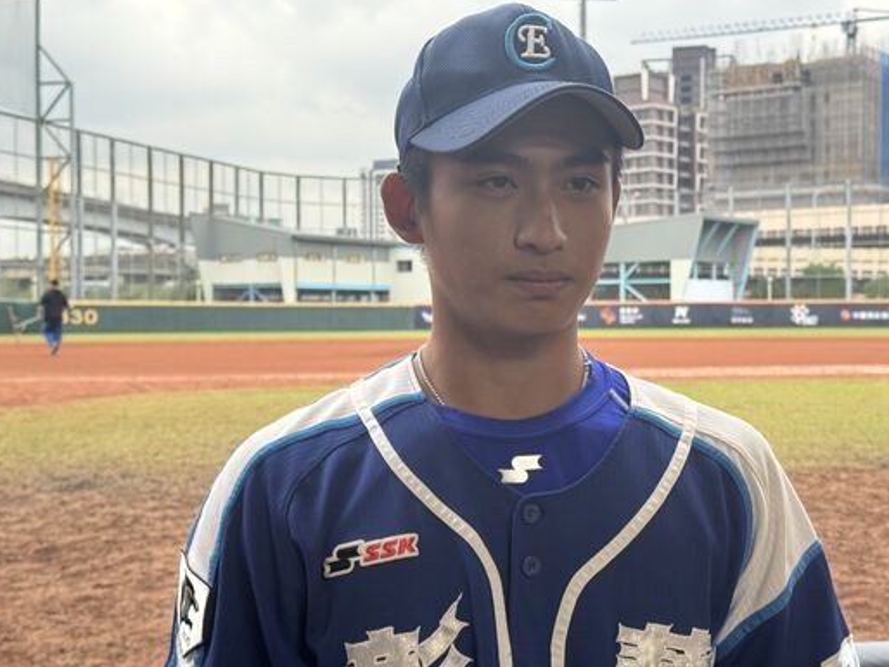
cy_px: 351
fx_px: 1439
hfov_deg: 34.3
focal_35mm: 56
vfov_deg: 26.1
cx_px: 470
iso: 160
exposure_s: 1/60
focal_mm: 6.76
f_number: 1.78
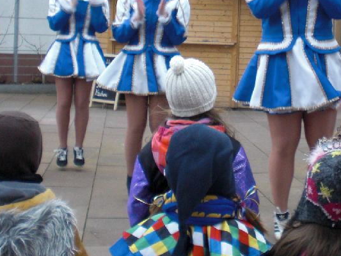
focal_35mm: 73
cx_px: 301
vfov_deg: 19.7
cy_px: 14
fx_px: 719
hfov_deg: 25.9
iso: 200
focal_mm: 6.3
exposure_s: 1/125
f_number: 3.1
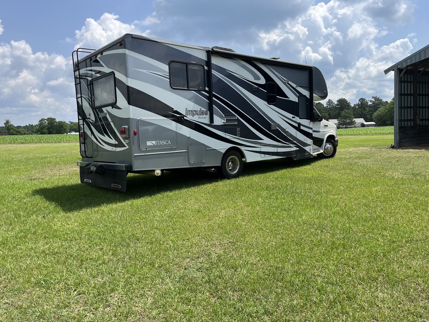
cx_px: 216
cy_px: 157
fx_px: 335
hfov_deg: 65.3
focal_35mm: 27
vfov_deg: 51.3
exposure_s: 1/3215
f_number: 1.6
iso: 50
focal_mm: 5.1
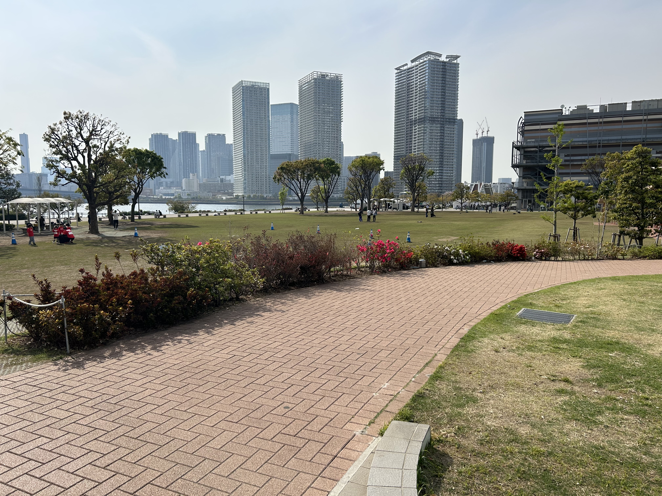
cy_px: 248
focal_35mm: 26
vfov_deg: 53.1
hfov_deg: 67.3
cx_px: 331
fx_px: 497
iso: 50
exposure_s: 1/5882
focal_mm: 5.7
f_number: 1.5
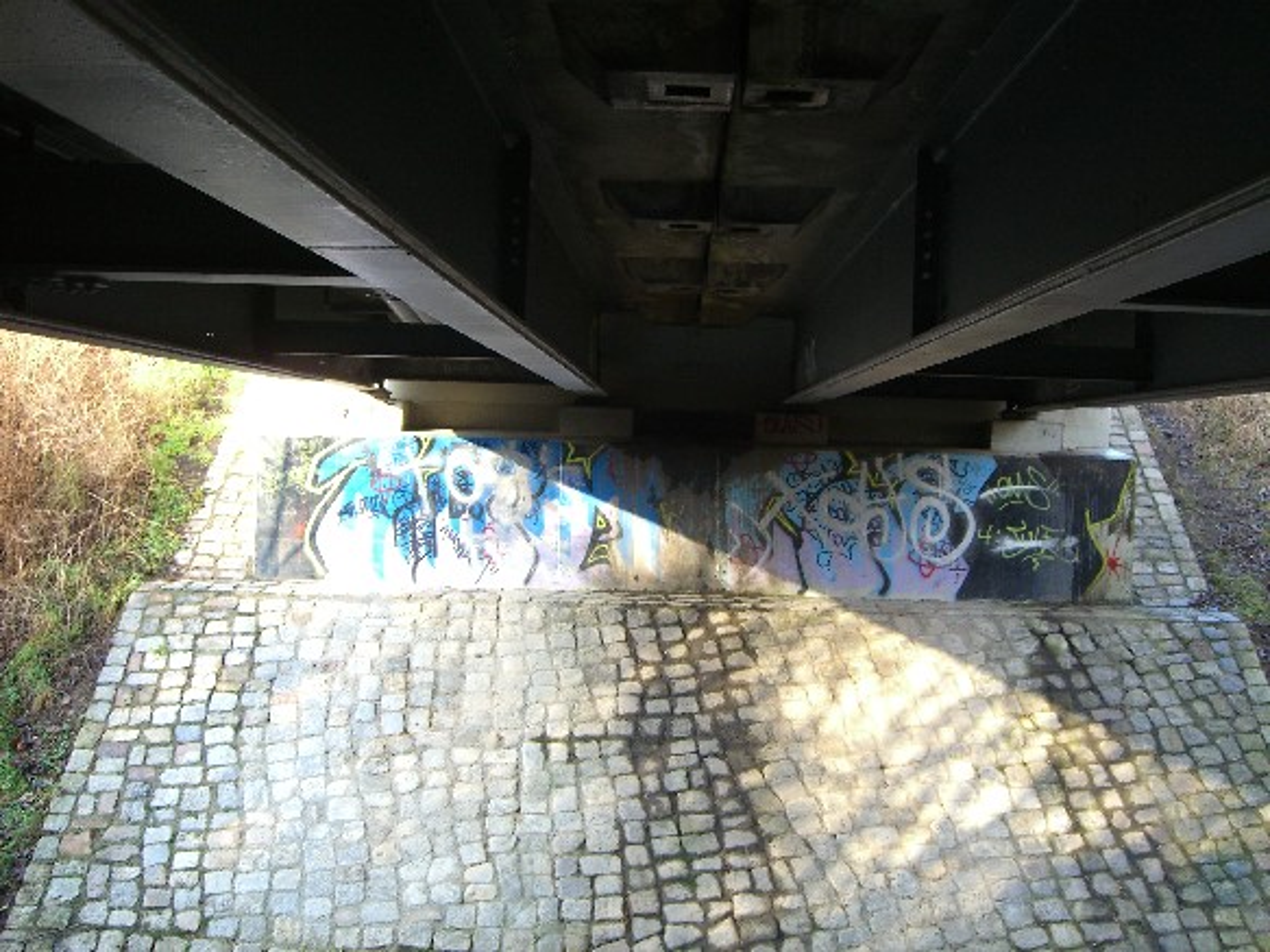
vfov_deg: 31.5
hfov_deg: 41.2
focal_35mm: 46
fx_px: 1687
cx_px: 635
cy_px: 476
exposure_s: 1/60
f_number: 3.1
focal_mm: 9.5
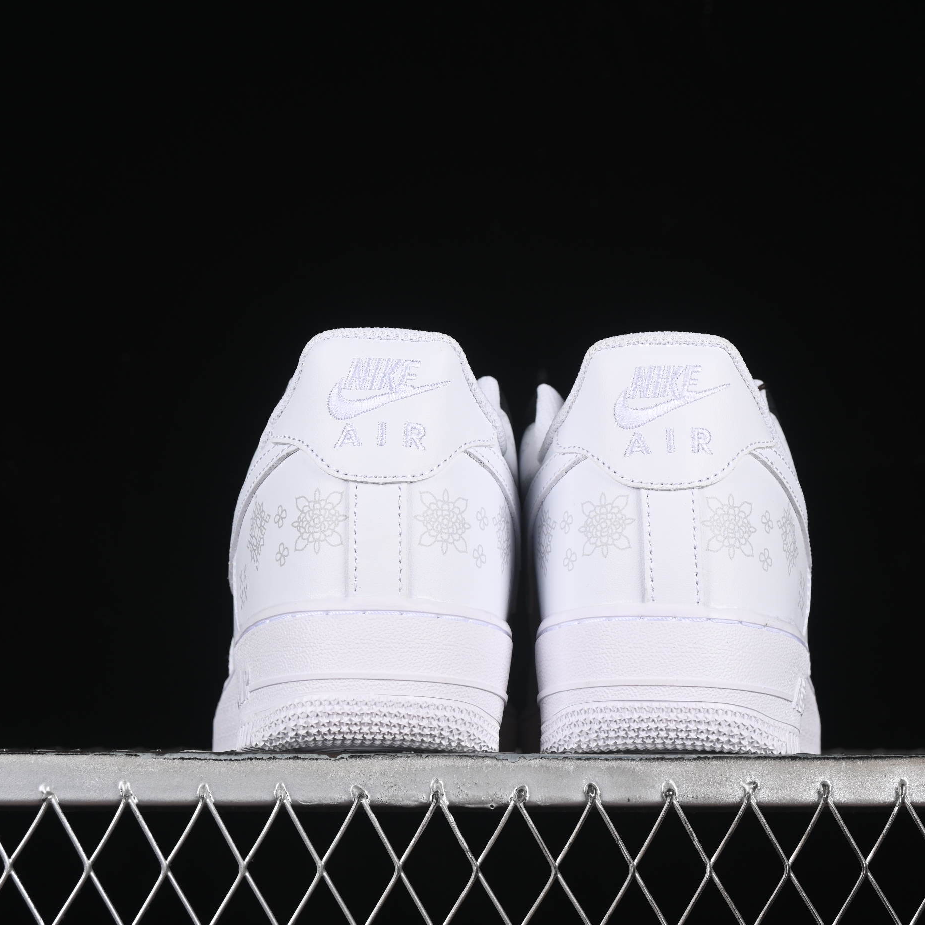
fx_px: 2902
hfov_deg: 18.1
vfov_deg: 18.1
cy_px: 463
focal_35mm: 96
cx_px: 534
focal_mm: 50
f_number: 8
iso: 160
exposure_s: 1/100
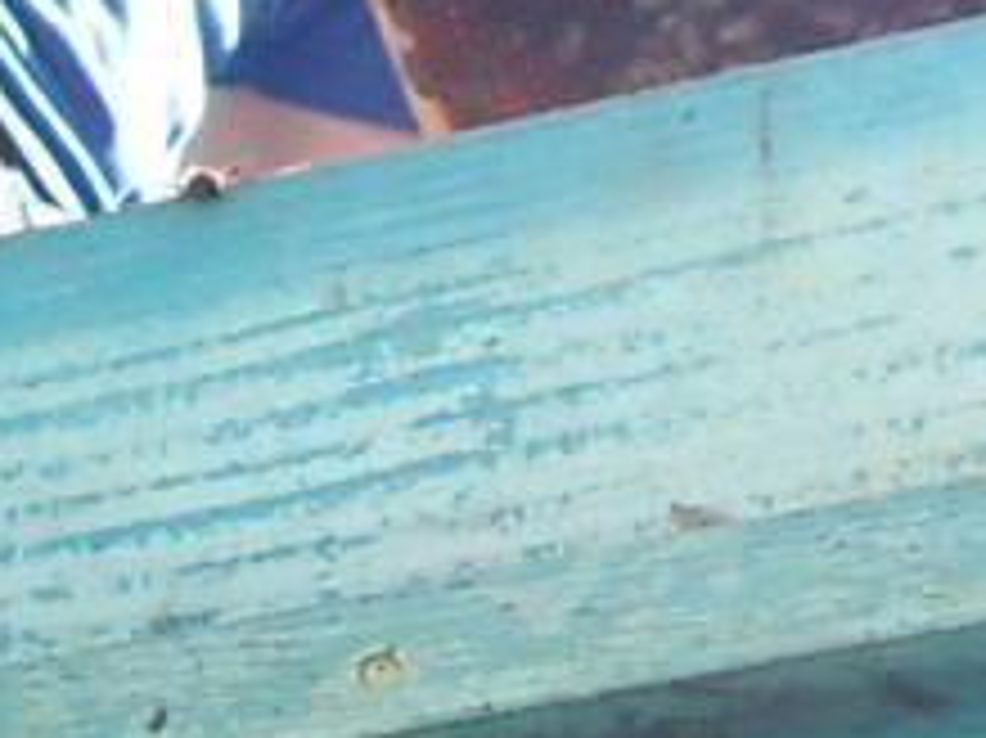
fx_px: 3331
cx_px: 671
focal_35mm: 117
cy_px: 256
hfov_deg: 16.8
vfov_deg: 12.6
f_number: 2.9
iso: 80
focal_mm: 5.7
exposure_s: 1/250
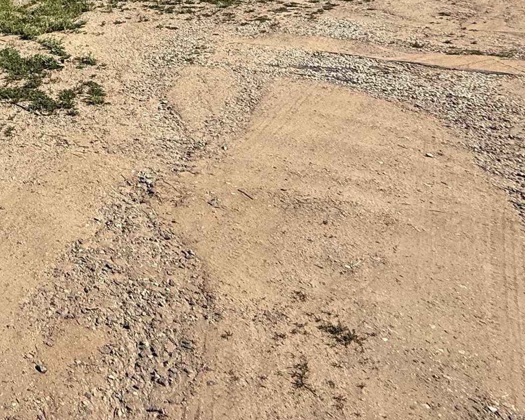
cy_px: -138
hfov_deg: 37.6
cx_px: -76
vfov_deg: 29.8
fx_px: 606
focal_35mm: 39
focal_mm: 2.22
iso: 50
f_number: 2.2
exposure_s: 1/2024
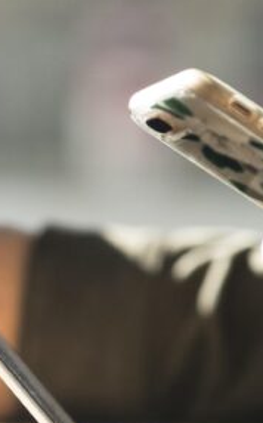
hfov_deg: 1.3
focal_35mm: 998
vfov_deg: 2.1
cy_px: 186
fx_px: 11480
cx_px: -183
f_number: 4.5
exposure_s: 1/640
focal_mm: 182
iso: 800
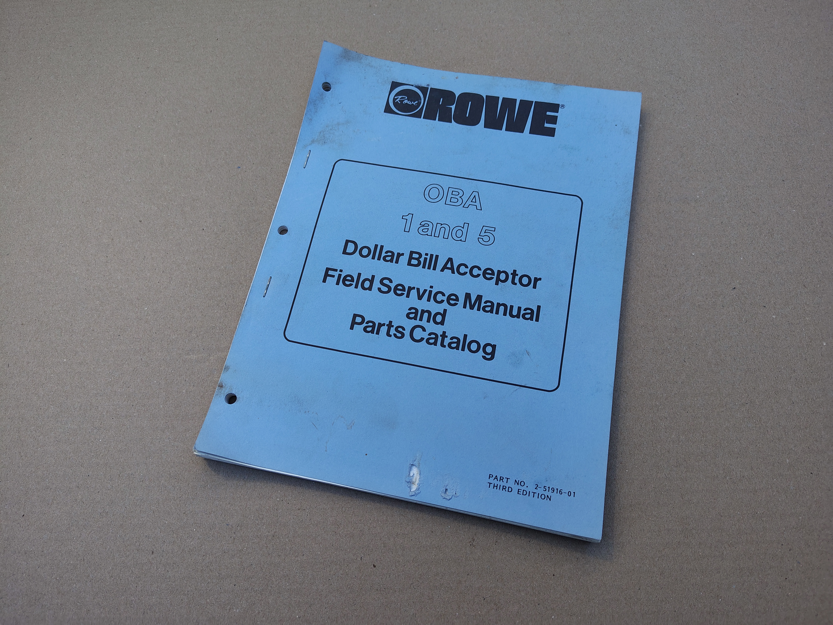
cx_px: 416
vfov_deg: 56.8
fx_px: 578
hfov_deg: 71.6
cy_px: 312
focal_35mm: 24
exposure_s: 1/332
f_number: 1.8
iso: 100
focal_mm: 5.56
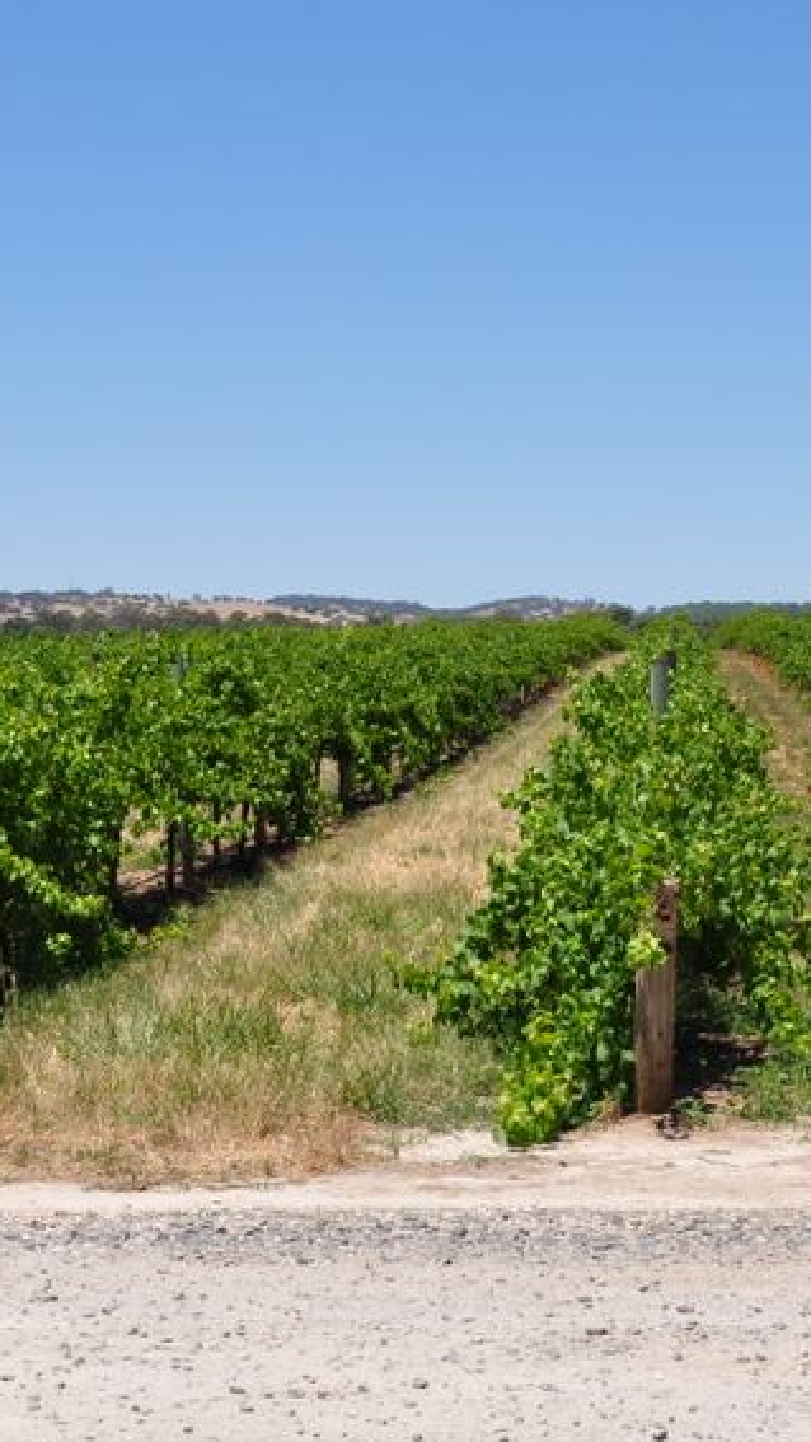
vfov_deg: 25.0
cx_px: 587
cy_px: 676
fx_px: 3249
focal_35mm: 85
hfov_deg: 14.2
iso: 200
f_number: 11
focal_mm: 30
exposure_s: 1/400
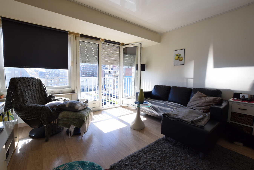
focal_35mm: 15
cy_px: 85
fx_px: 106
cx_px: 127
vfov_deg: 77.4
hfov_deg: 100.4
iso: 400
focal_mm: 10
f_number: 11
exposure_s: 1/40
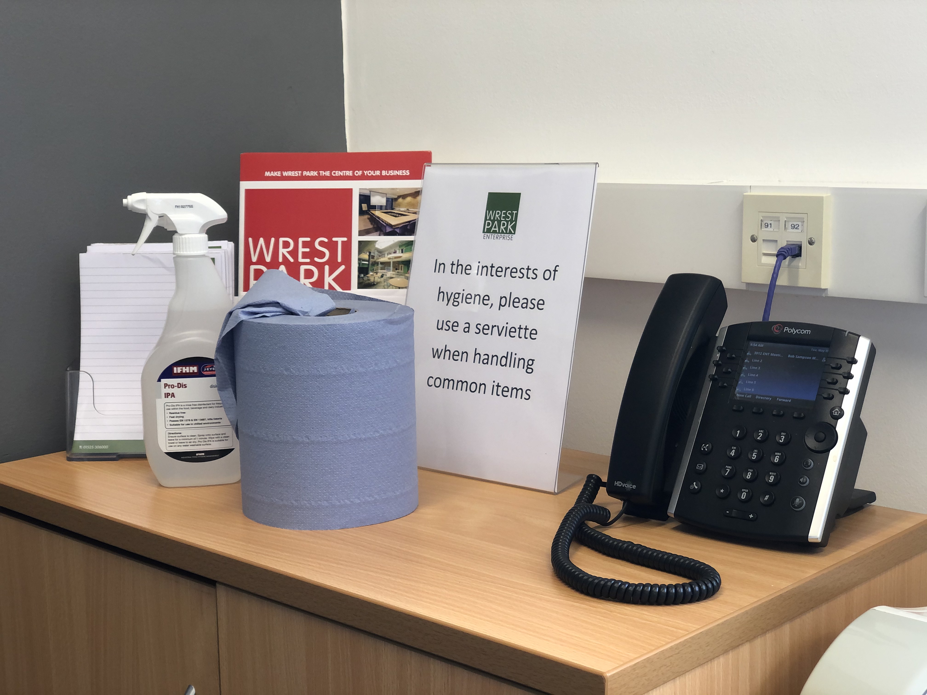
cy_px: 348
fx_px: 1393
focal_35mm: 52
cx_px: 464
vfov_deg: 28.0
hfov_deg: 36.8
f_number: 2.4
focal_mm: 6
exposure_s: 1/50
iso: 50
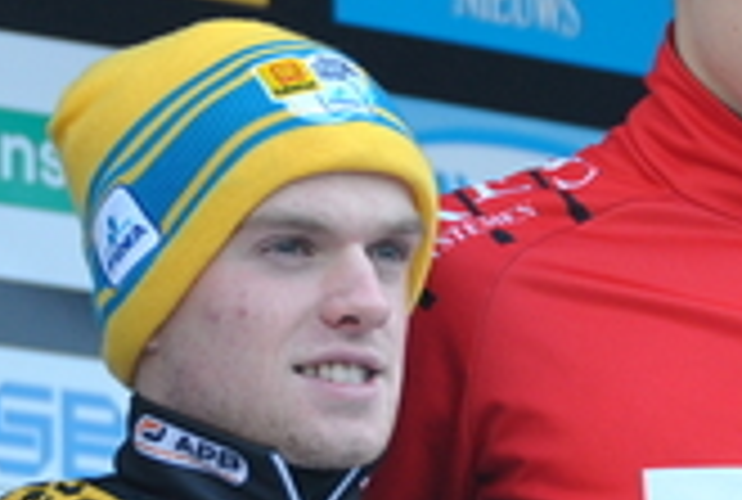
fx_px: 7874
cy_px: 284
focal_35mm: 381
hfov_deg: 5.4
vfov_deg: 3.6
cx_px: 288
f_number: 4.2
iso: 250
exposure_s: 1/125
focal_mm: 70
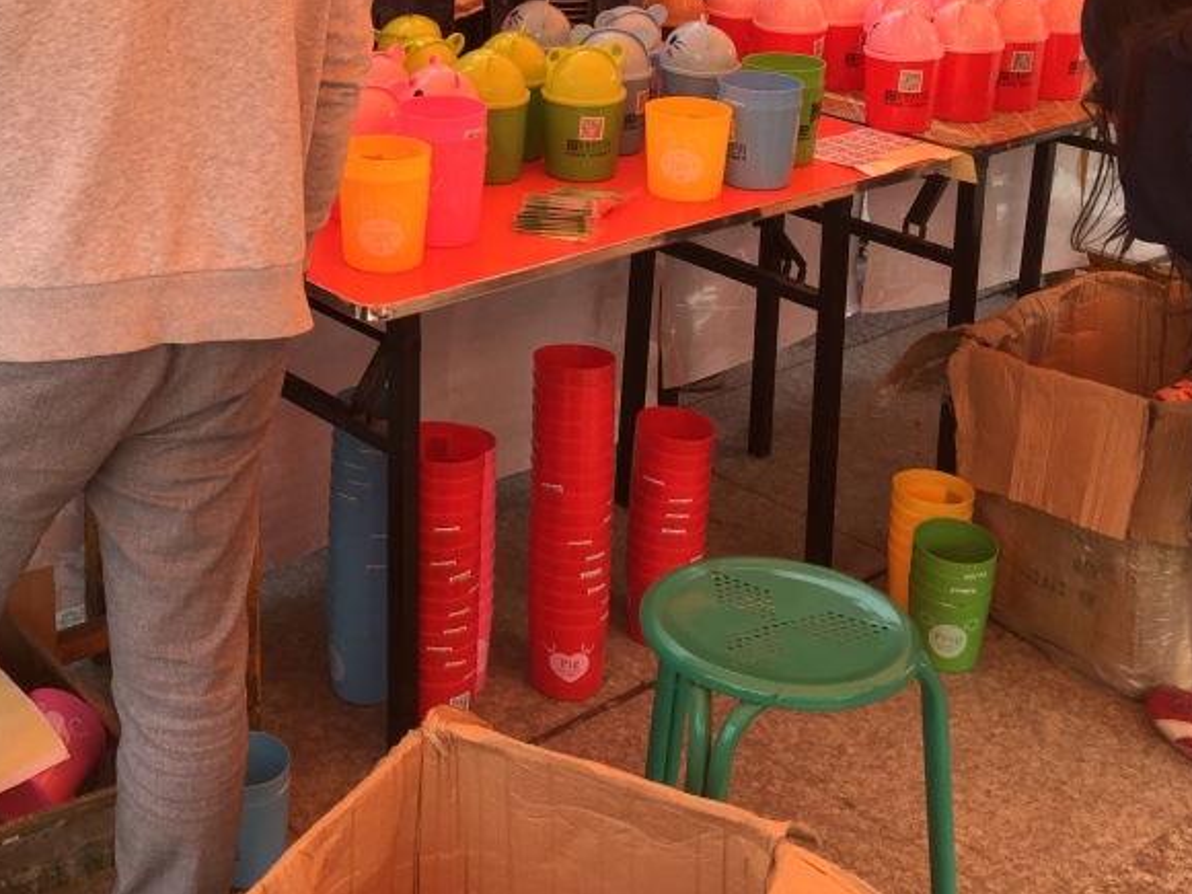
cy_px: 66
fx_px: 1859
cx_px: 273
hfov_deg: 34.7
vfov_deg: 26.0
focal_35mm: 54
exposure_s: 1/321
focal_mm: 4.15
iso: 32
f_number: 2.2
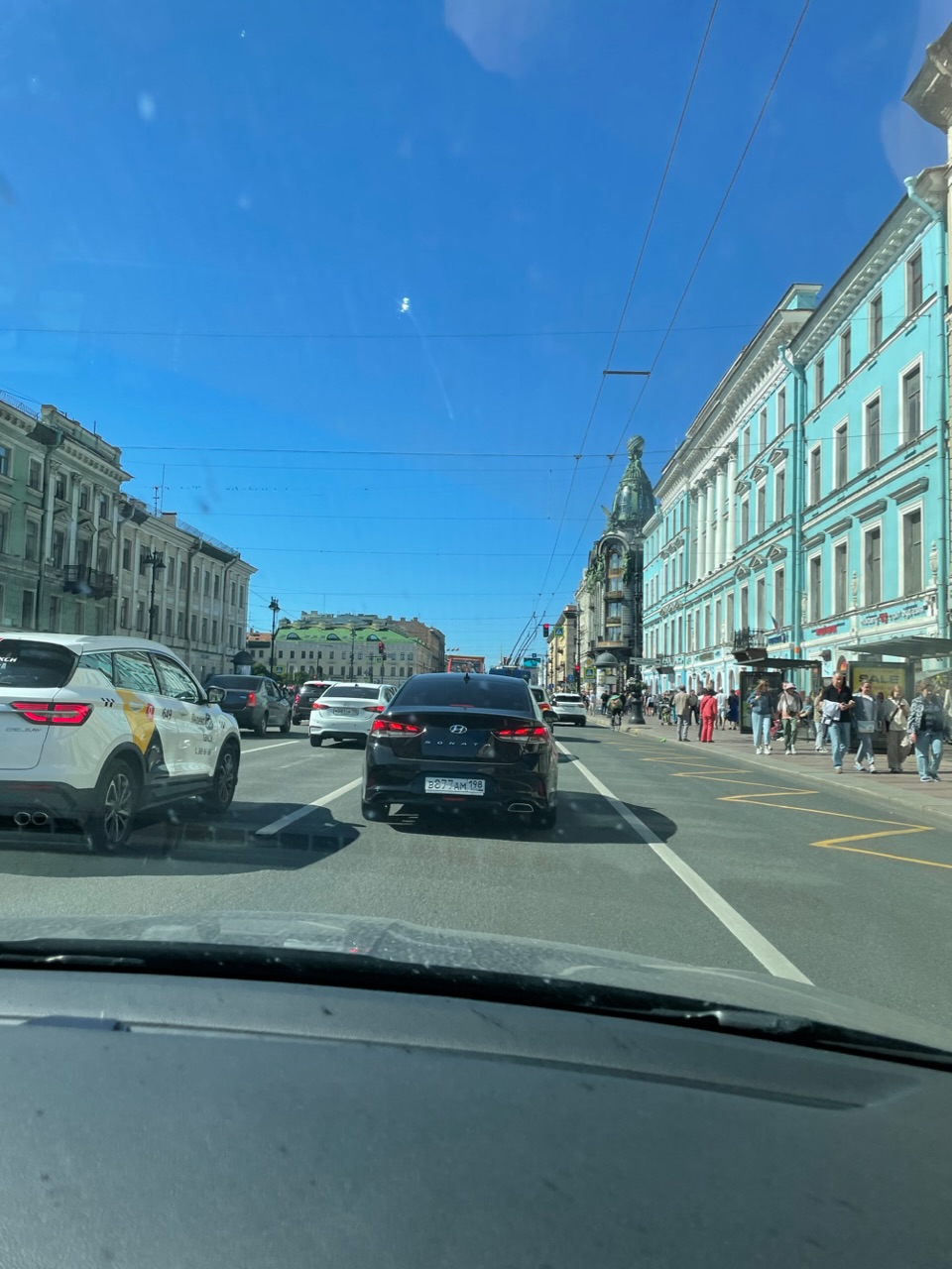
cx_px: 476
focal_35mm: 26
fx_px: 953
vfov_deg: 67.3
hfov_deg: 53.1
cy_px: 634
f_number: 1.6
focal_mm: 4.2
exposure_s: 1/2304
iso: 32
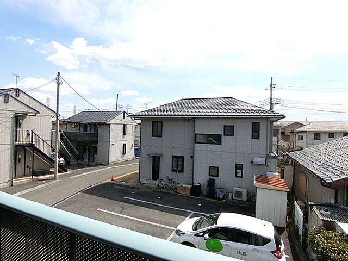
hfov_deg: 84.7
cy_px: 130
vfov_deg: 68.7
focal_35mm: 19
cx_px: 174
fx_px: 191
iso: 80
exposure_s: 1/200
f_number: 6.9
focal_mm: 4.06
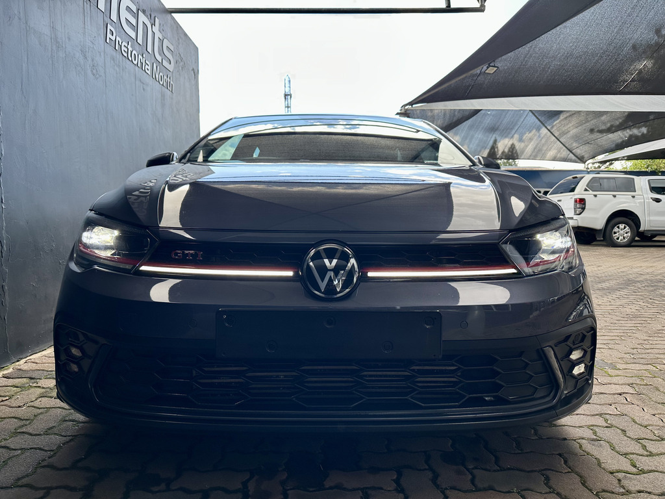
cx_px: 332
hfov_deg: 71.6
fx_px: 461
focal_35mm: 24
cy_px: 250
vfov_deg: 56.8
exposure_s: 1/417
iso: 80
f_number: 1.78
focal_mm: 6.86
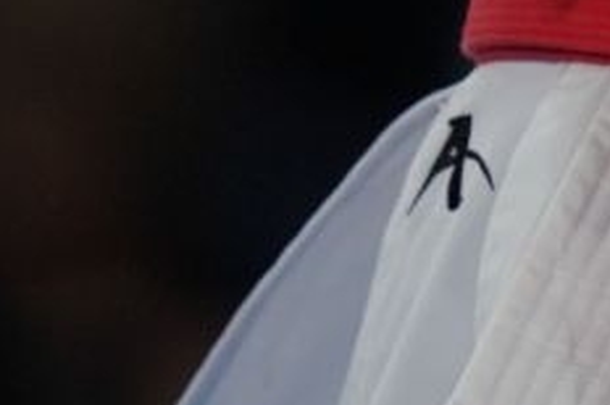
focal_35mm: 3108
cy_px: -878
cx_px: 1178
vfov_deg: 0.4
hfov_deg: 0.7
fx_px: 52589
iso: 800
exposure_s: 1/500
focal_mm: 400
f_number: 2.8
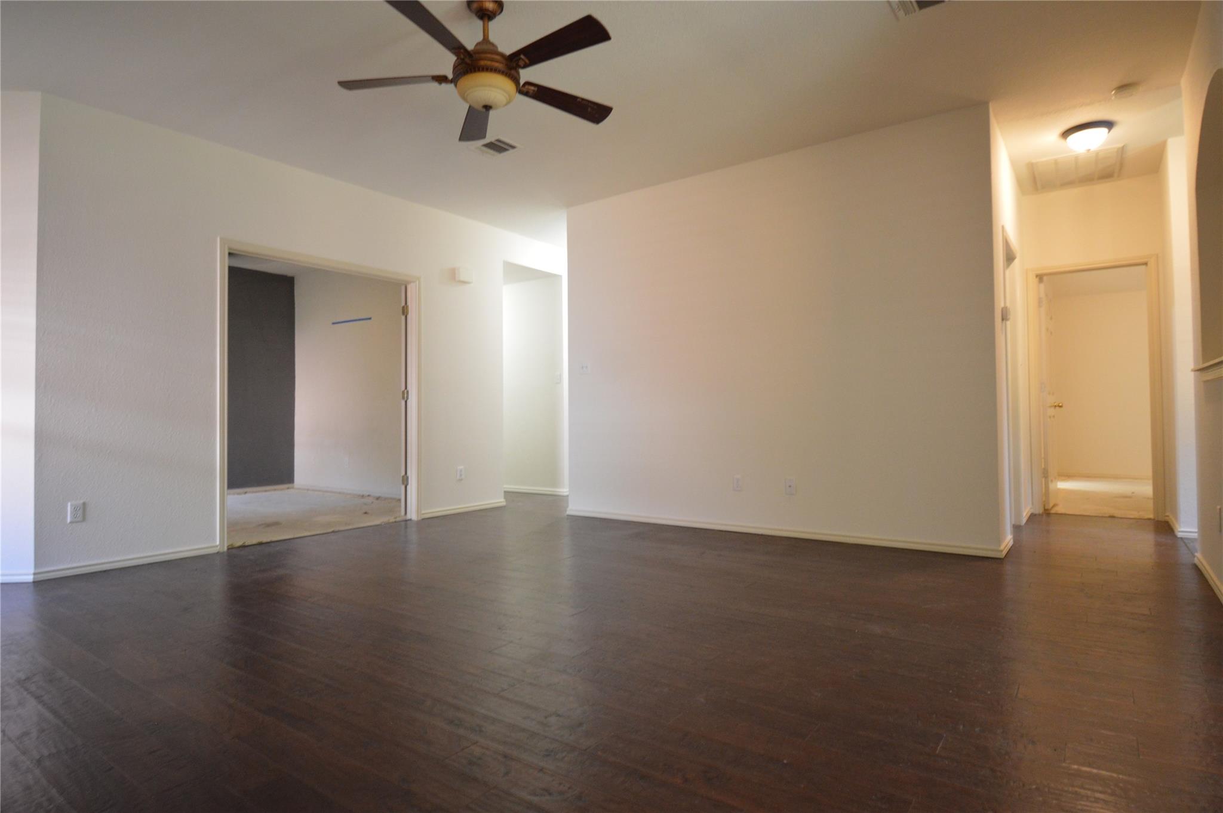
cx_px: 612
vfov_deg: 63.1
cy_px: 406
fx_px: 662
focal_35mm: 20
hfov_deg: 85.5
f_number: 4.8
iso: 1250
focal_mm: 13
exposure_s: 1/15
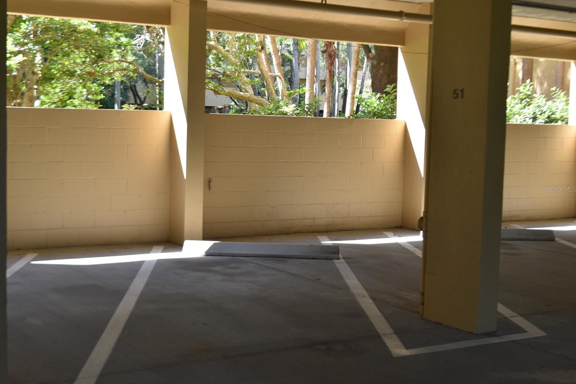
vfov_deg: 23.4
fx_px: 928
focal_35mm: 58
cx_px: 284
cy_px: 189
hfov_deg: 34.5
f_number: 7.1
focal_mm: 38
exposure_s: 1/200
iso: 400
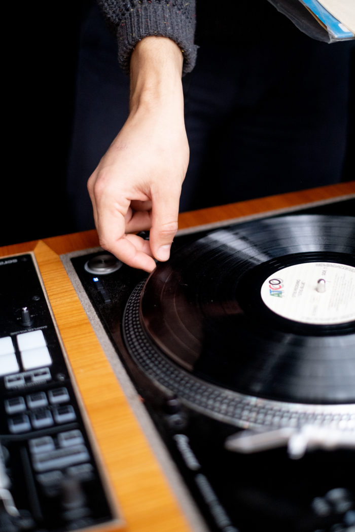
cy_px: 266
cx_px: 178
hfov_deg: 25.5
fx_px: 784
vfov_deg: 37.5
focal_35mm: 53
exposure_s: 1/500
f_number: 1.4
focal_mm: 35
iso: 1000
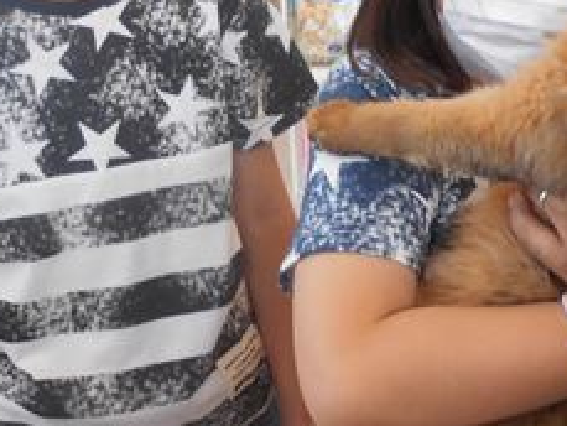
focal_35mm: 68
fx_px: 1114
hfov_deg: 27.5
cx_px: 508
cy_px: 191
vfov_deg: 21.6
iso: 80
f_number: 3.2
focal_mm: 4.6
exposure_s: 1/50
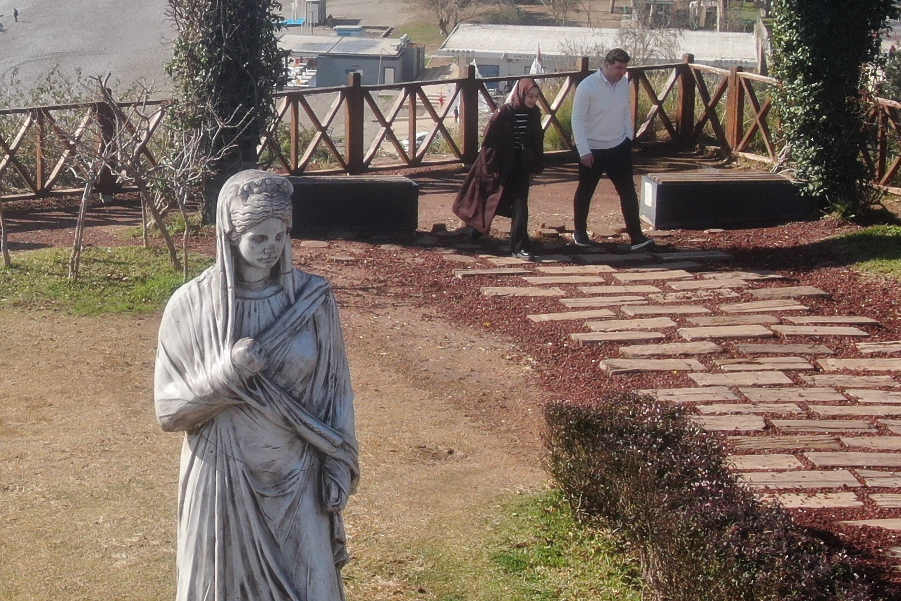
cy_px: 148
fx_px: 2377
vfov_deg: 14.3
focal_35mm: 95
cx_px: 85
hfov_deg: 21.0
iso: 100
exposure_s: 1/800
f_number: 3.3
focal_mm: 6.21
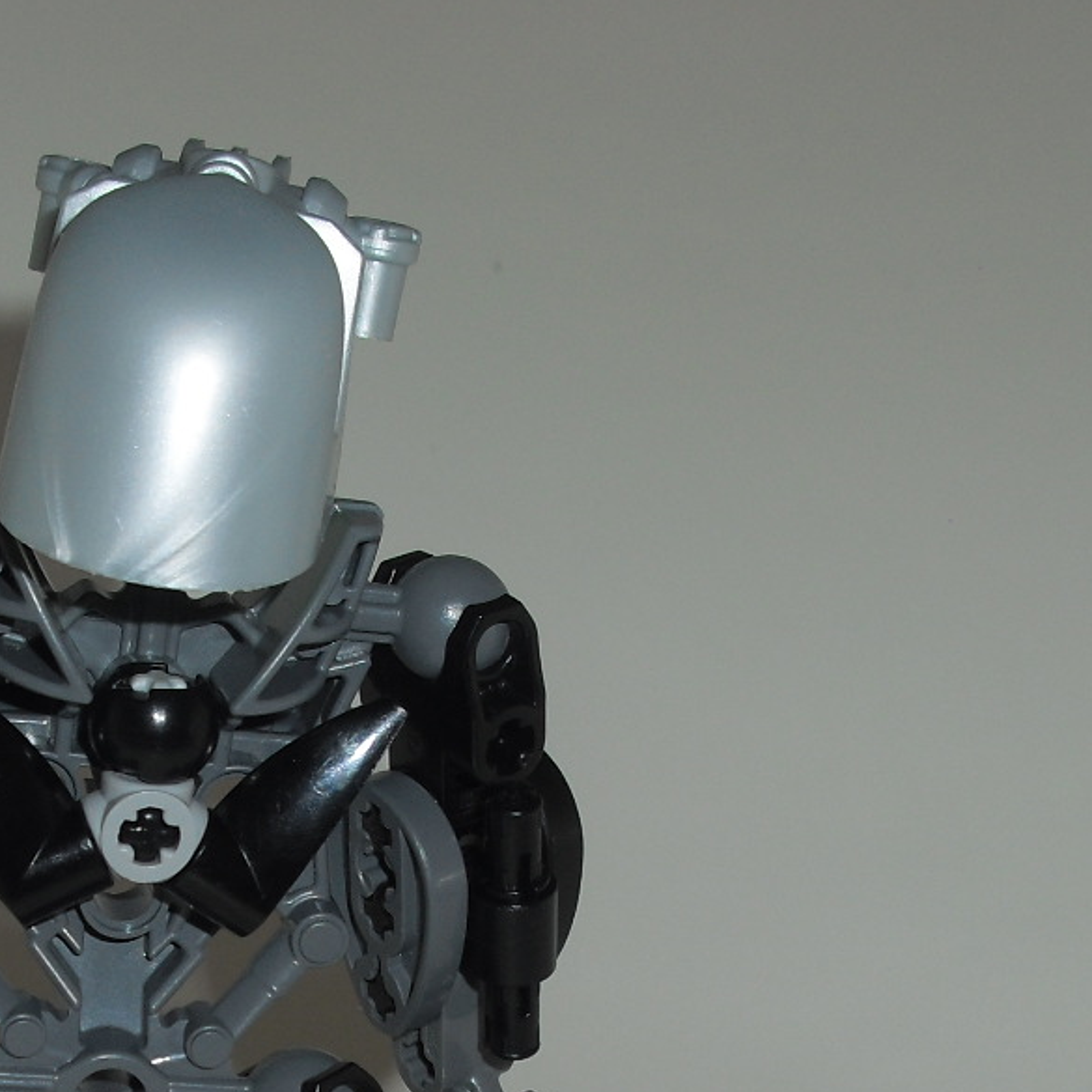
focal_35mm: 87
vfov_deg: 19.4
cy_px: 1057
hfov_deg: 19.7
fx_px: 3105
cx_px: 172
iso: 64
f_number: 3.1
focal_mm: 6.3
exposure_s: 1/60
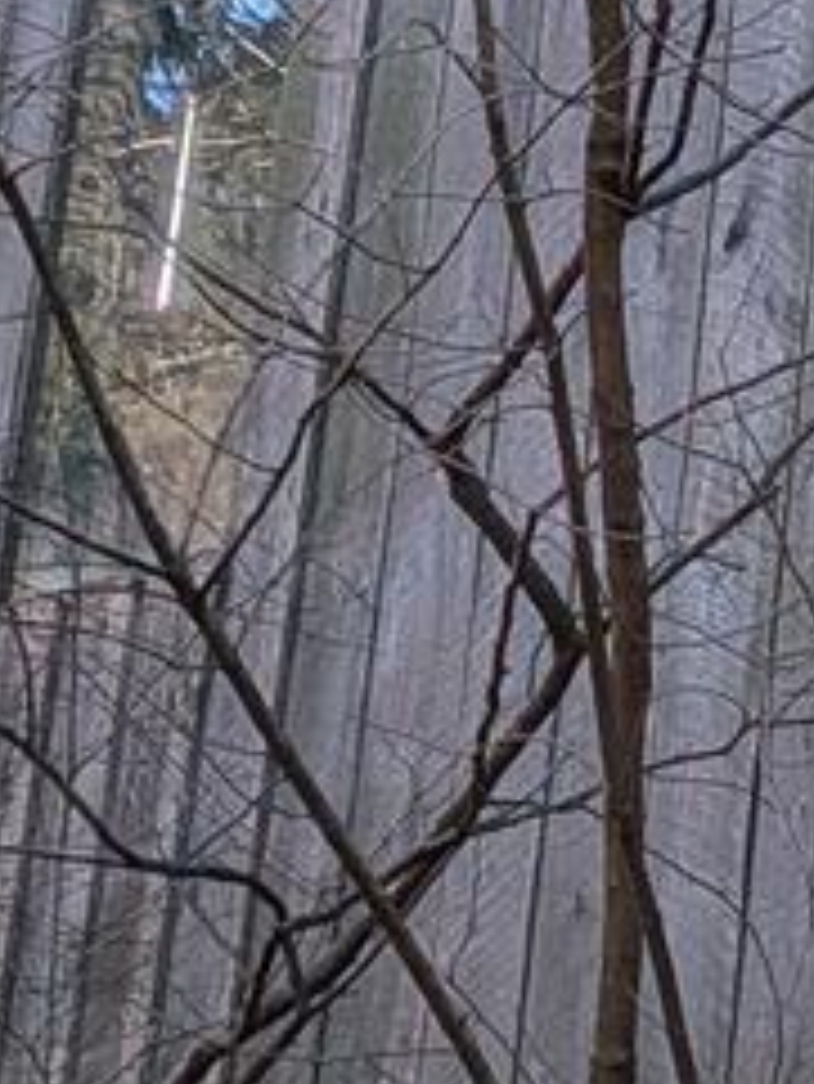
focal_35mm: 153
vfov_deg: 12.9
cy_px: 670
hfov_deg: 9.4
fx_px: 4793
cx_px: 1345
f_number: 1.7
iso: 24
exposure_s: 1/1211
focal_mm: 4.53
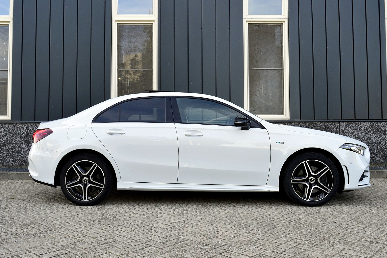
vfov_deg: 38.4
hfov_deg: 55.1
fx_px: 371
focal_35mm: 34
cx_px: 194
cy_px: 129
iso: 400
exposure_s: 1/100
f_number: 9
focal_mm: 23
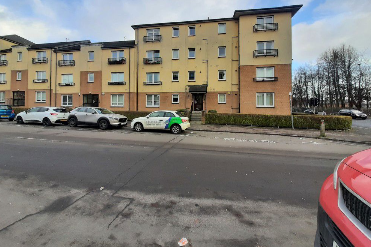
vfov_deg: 80.7
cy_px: 106
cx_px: 190
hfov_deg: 104.2
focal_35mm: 14
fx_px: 144
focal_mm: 1.42
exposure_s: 1/186
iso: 40
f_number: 2.2
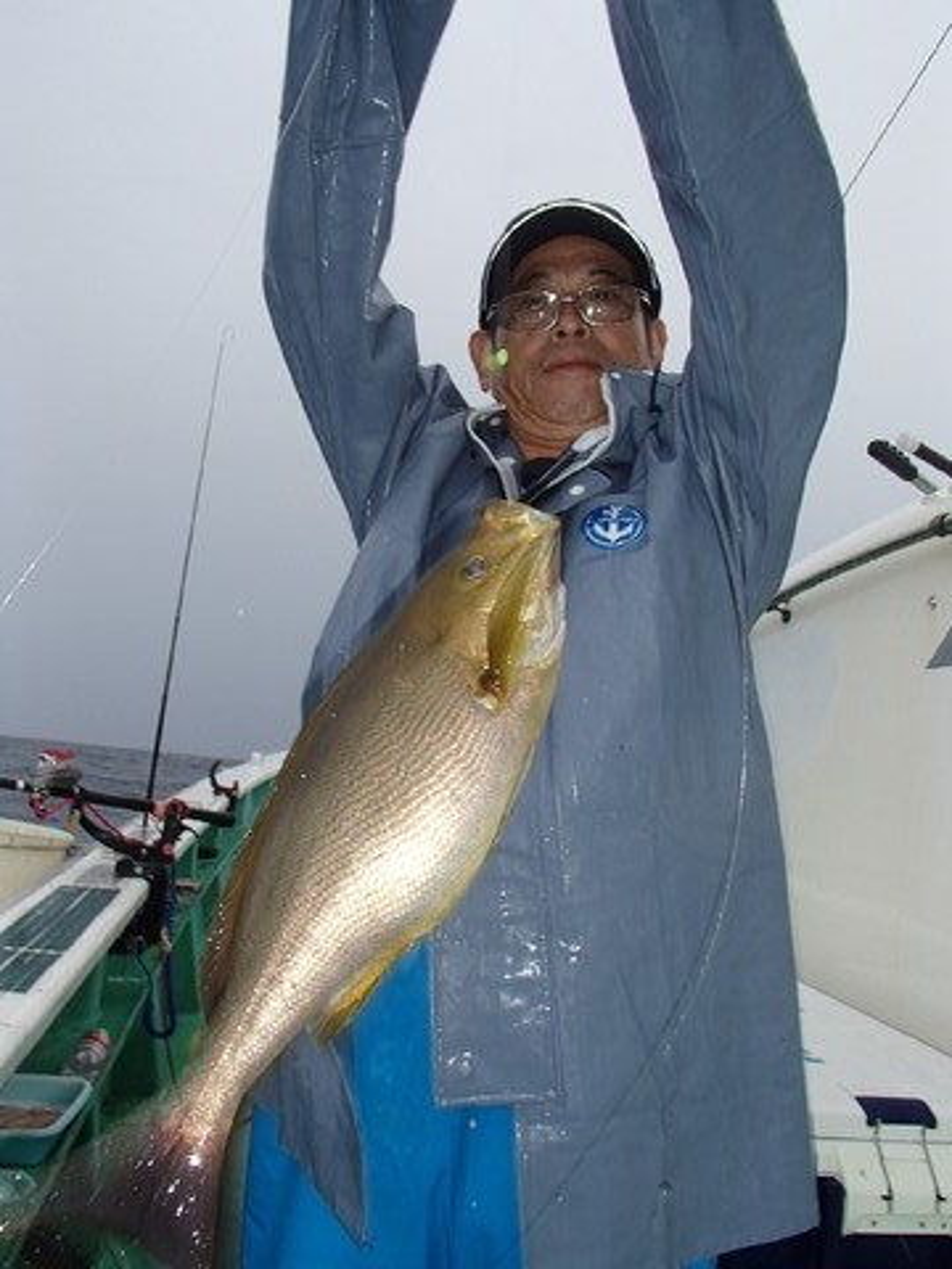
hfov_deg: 49.7
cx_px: 476
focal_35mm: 28
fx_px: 1027
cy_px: 634
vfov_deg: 63.4
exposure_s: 1/60
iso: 125
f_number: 3.9
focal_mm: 5
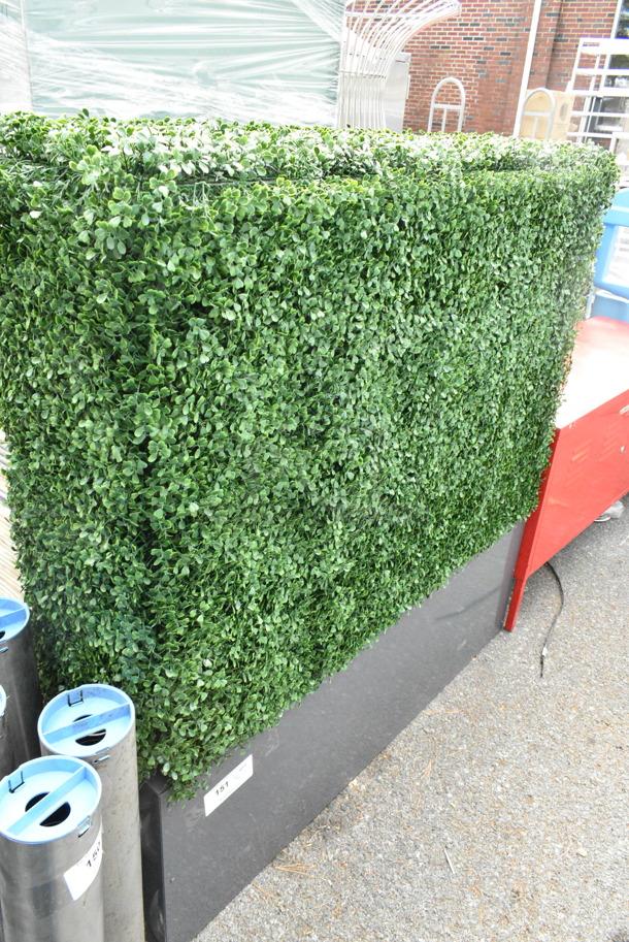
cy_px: 471
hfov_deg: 48.0
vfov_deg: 67.3
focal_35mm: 27
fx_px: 706
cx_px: 314
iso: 6400
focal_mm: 18
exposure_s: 1/400
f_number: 10
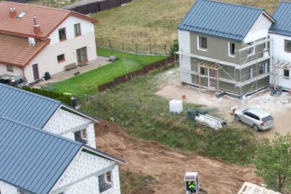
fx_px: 444
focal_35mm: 55
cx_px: 274
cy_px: 202
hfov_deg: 33.8
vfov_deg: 23.4
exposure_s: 1/160
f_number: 2.8
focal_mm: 8.38
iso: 150
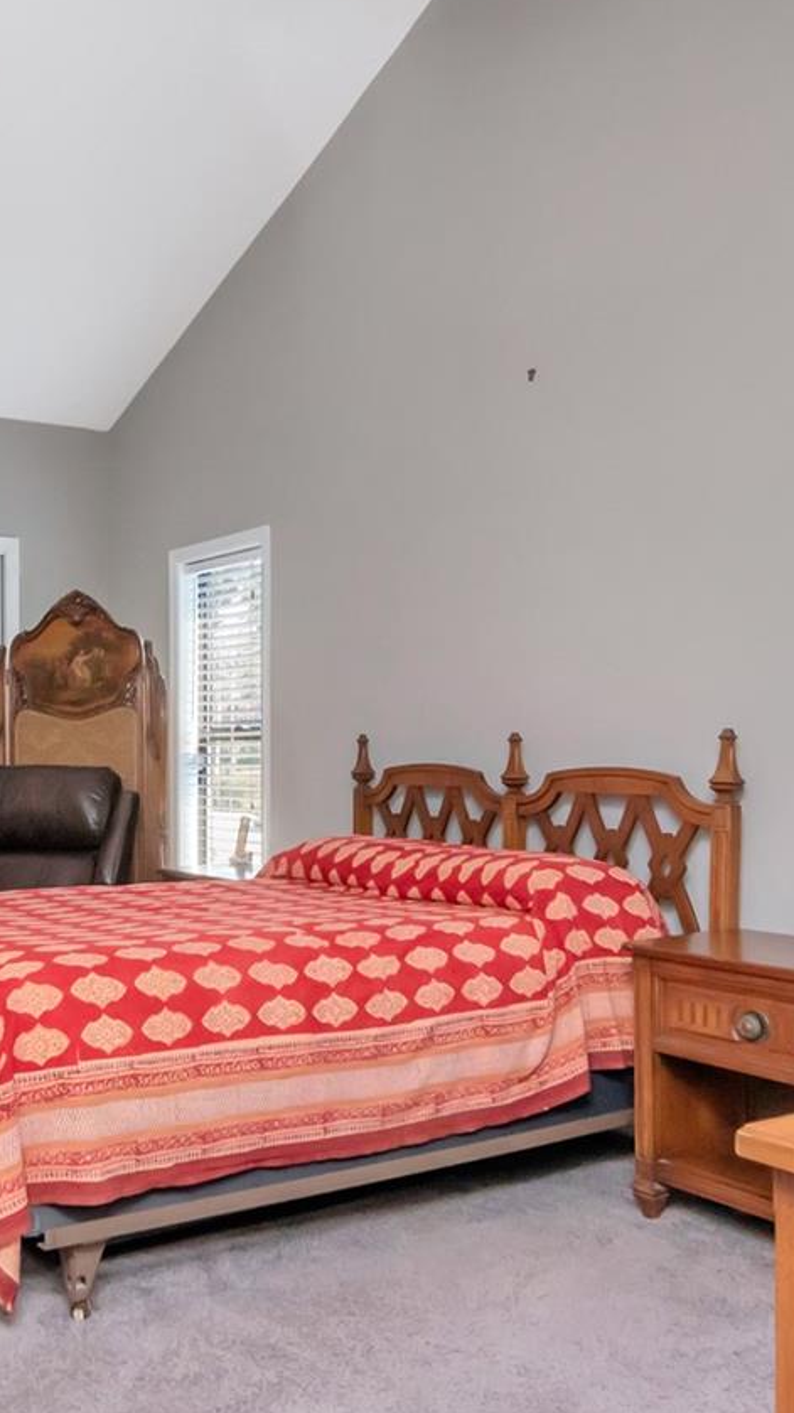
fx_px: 1236
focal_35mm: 33
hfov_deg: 34.4
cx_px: 148
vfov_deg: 59.5
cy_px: 739
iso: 800
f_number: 10
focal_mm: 11
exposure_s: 1/80
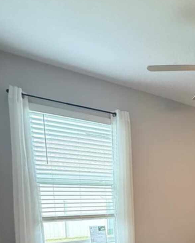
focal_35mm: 32
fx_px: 231
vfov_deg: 48.0
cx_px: 197
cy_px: 232
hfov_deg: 40.0
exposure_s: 1/120
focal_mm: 2.22
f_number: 2.2
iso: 640
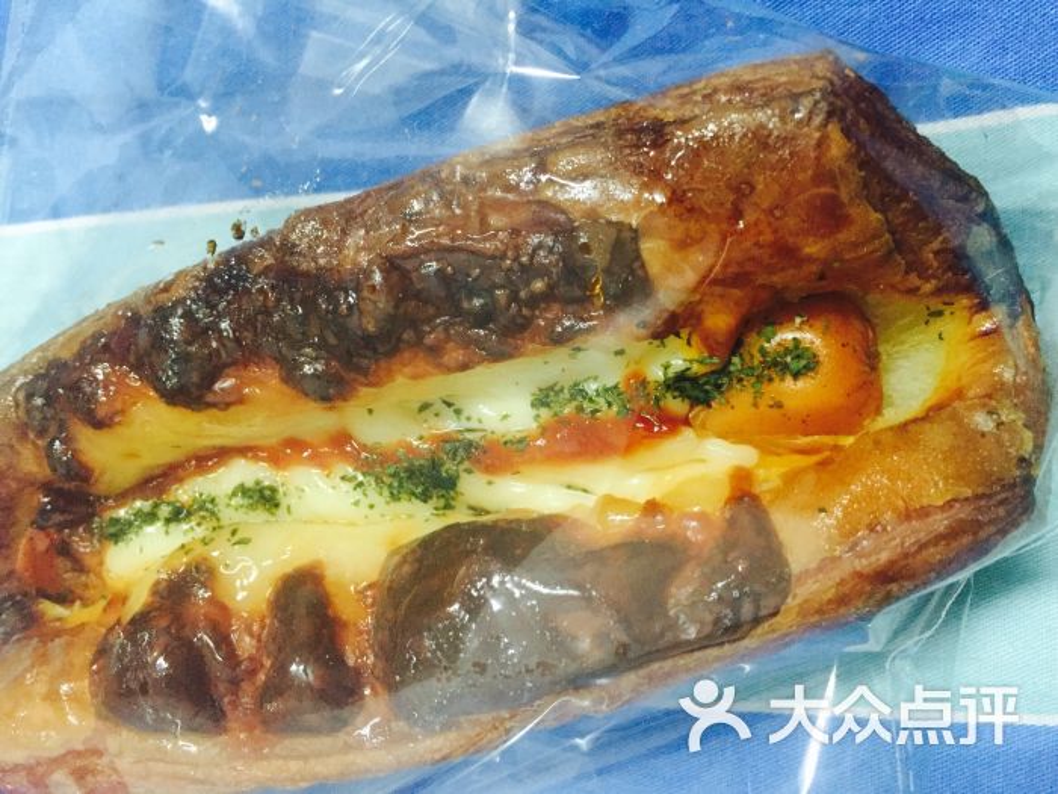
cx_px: 529
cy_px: 397
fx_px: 886
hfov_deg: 61.7
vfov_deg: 48.2
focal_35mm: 29
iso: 250
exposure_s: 1/17
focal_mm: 4.15
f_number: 2.2
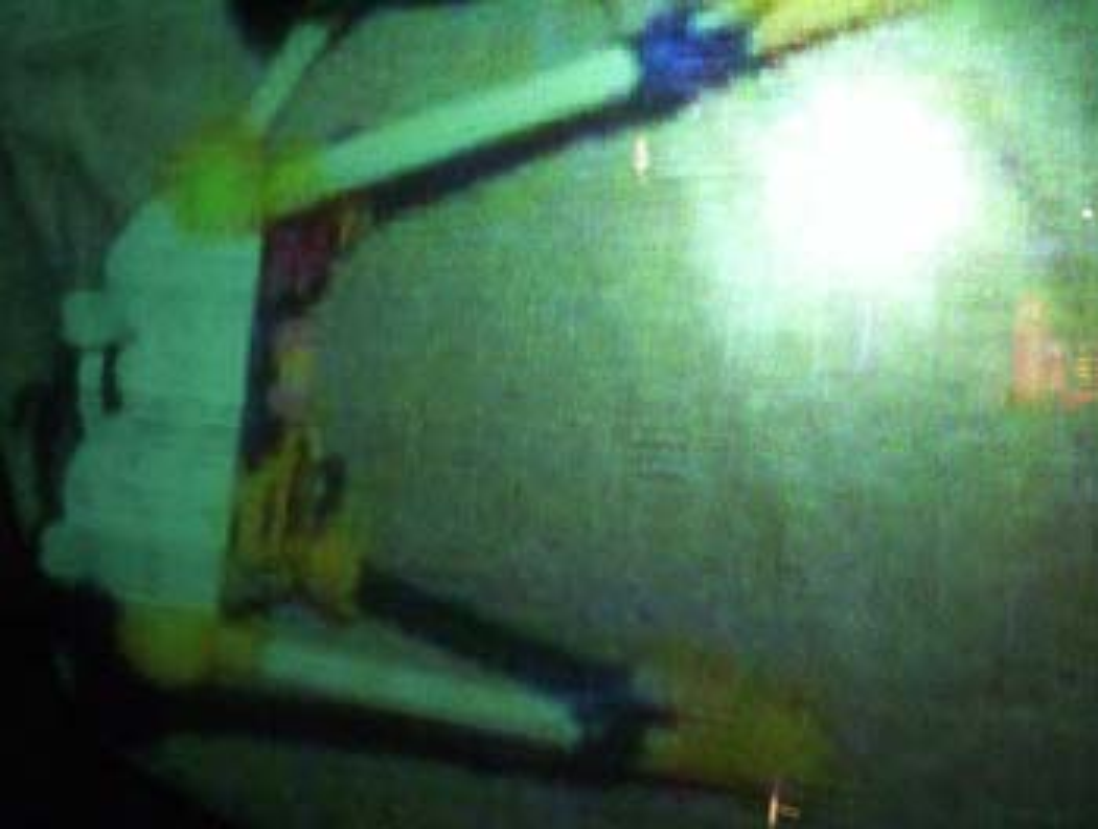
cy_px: 414
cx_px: 549
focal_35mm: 38
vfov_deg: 37.8
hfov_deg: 48.9
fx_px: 1208
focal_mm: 4.99
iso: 200
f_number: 4.5
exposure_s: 1/8
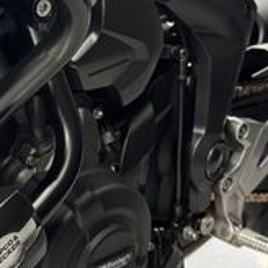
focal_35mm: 83
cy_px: 60
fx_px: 727
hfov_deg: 20.8
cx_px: 82
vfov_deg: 20.7
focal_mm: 6.76
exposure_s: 1/50
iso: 640
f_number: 1.78
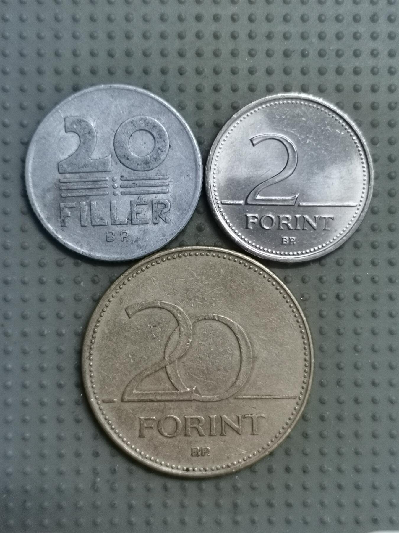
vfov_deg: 36.8
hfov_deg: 28.0
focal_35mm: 52
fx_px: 799
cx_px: 200
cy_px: 266
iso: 320
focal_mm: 4.75
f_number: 1.8
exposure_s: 1/30
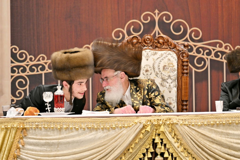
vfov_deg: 4.6
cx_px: 120
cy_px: 80
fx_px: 1999
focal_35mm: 300
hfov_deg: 6.9
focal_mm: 200
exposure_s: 1/250
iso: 160
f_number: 2.8
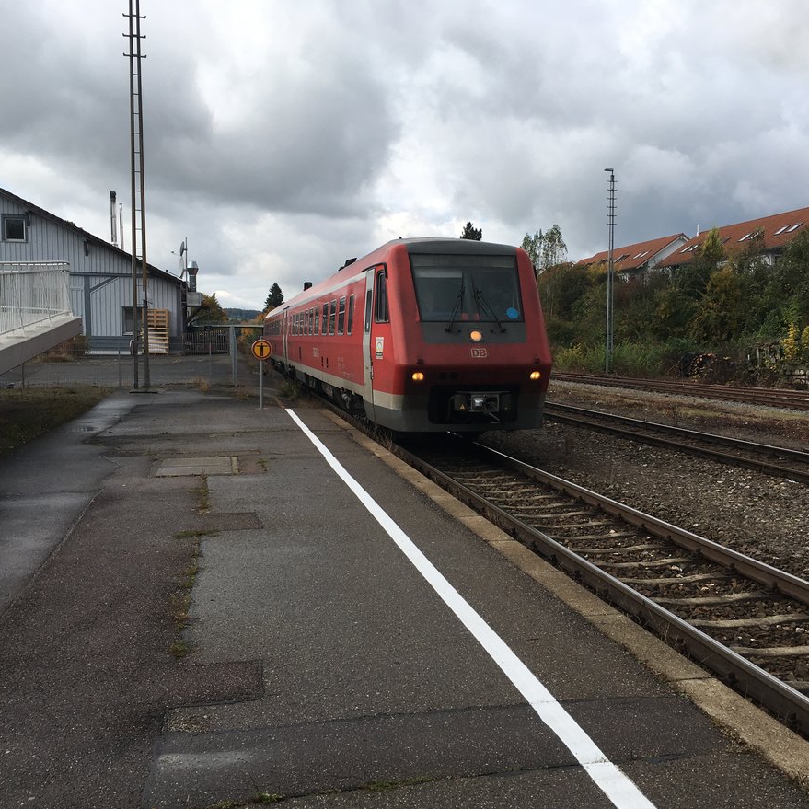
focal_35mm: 35
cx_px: 438
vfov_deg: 47.2
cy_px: 411
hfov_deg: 47.2
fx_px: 925
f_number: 2.2
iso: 25
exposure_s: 1/999
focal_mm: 4.15
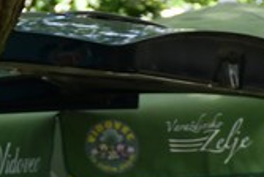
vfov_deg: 2.0
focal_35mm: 685
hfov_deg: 3.0
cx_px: 161
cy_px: 454
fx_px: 5032
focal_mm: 75
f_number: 5
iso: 250
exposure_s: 1/125
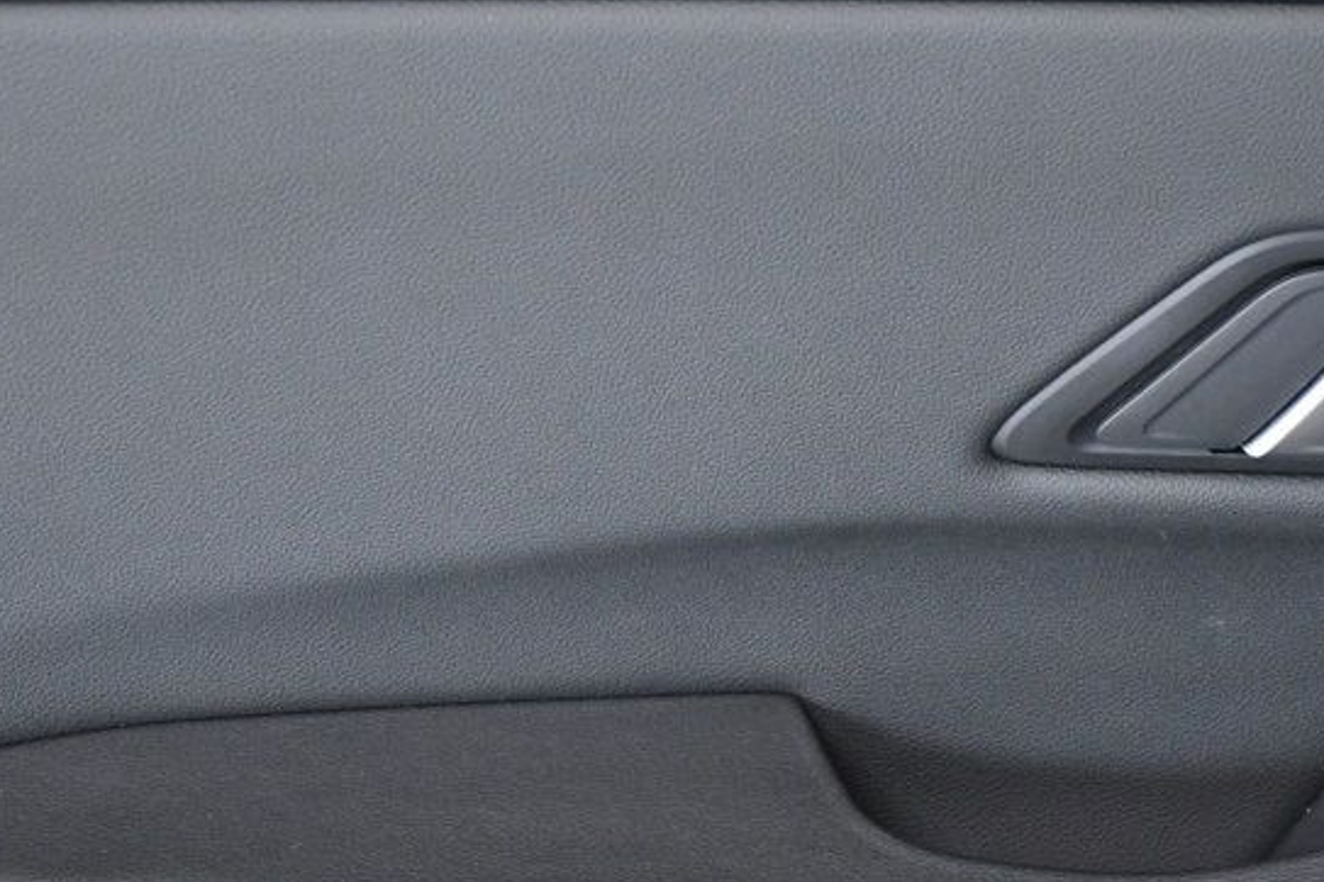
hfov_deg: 13.9
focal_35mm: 147
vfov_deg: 9.3
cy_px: 724
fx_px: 5406
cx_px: 868
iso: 2500
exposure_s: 1/125
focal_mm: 52
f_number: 5.6
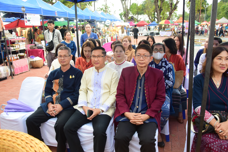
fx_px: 200
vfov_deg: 41.7
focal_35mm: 32
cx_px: 114
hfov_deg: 59.5
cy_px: 76
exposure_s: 1/60
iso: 1600
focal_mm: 21
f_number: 4.5
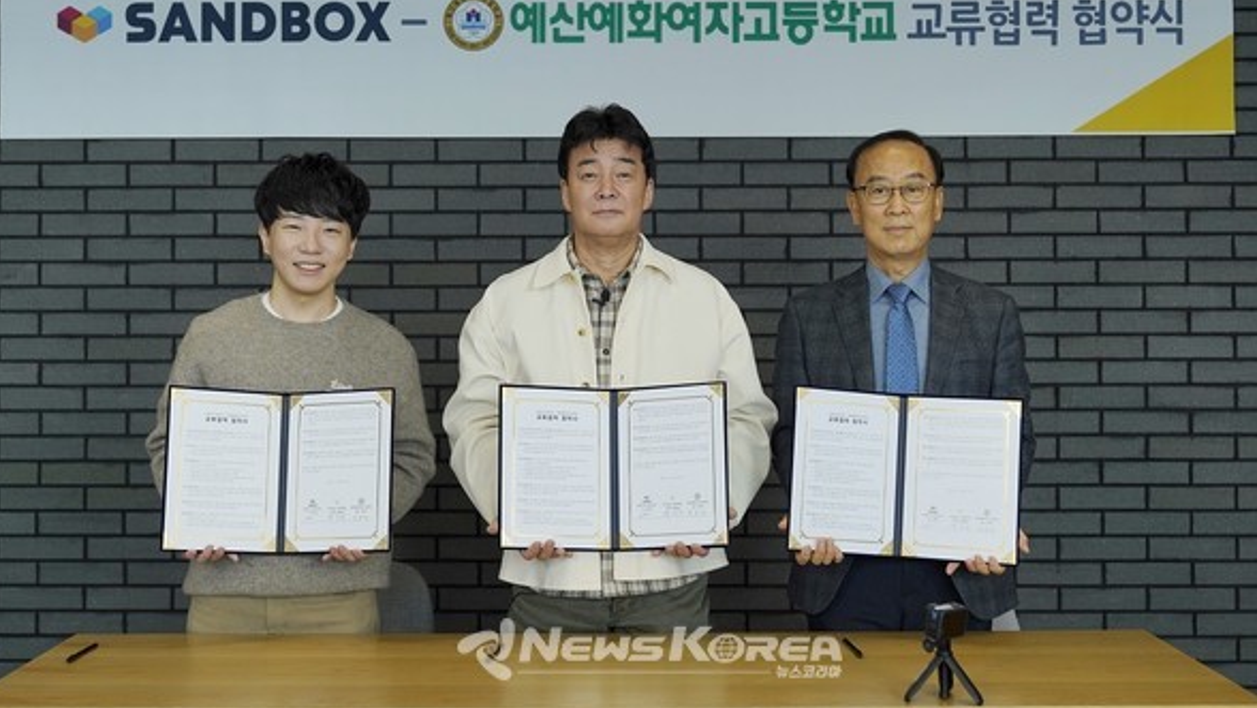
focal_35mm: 47
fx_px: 1567
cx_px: 618
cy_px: 284
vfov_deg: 25.4
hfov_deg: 43.7
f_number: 3.5
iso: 320
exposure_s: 1/200
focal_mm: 44
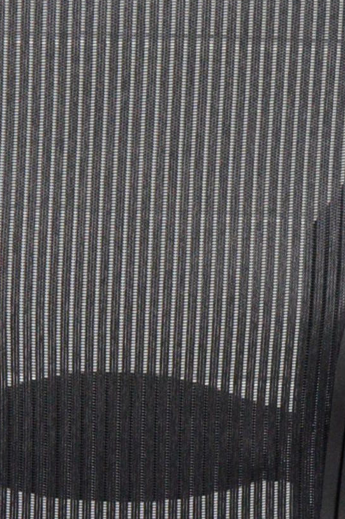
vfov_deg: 15.0
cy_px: 605
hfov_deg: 10.3
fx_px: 1916
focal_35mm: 133
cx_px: 121
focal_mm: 24
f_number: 5.6
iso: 1600
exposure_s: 1/80
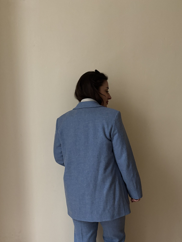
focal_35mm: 37
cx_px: 108
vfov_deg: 49.0
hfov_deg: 38.5
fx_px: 259
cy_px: 167
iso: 640
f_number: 1.6
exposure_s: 1/35
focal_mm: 5.96
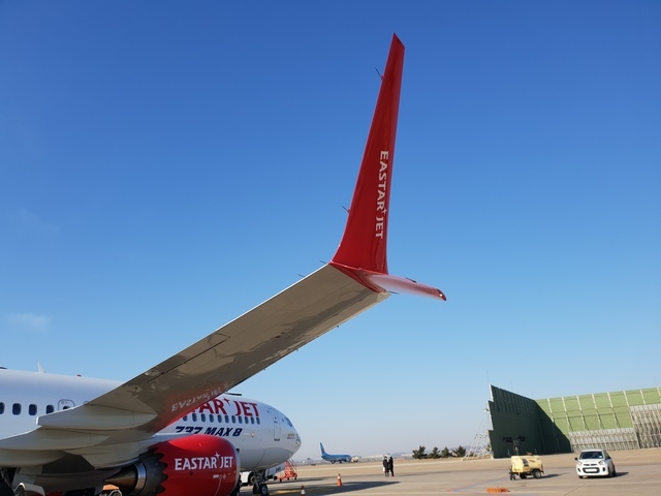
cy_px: 248
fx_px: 496
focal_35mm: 26
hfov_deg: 67.3
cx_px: 330
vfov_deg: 53.1
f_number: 2.4
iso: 50
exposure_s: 1/1418
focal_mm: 4.3
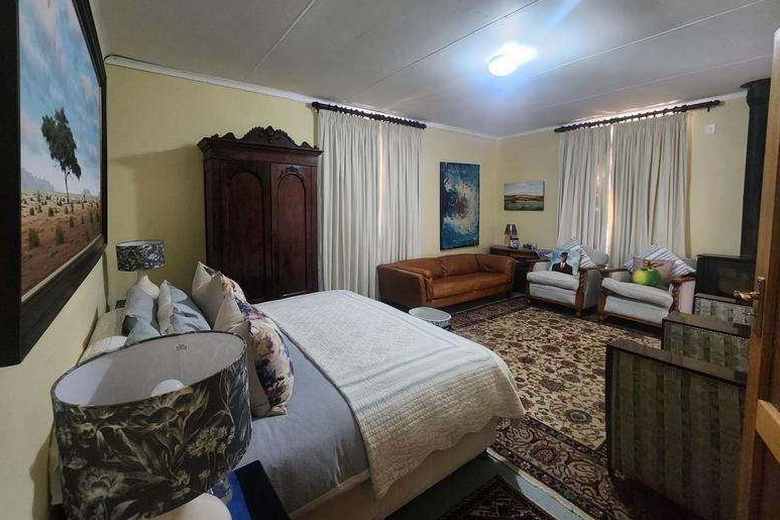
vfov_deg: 80.8
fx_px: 303
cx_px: 377
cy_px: 227
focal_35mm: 14
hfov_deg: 104.2
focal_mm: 2.2
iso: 800
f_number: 2.2
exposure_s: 1/24
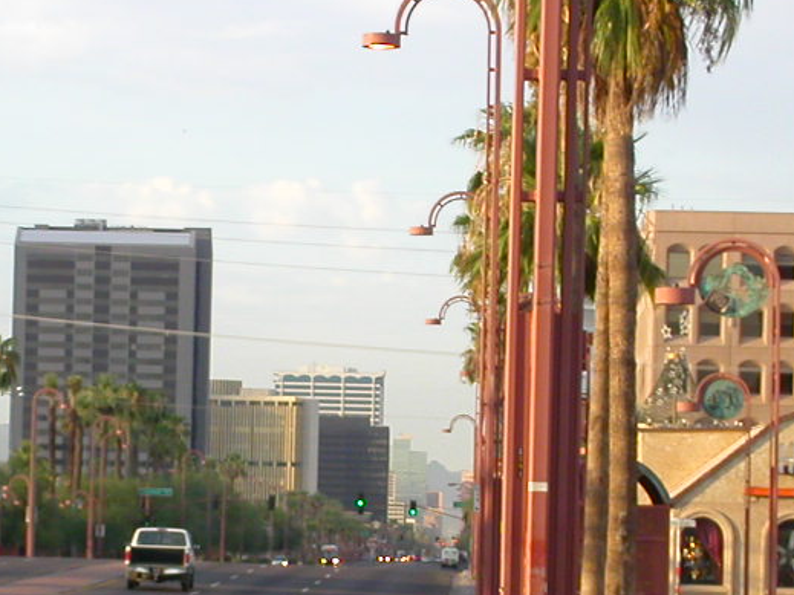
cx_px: 83
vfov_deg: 6.8
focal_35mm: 219
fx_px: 5022
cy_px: 519
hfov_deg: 9.0
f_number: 4.8
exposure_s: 1/140
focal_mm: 16.8
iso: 100
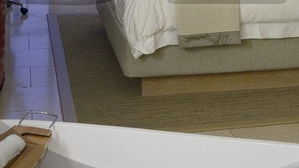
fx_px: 690
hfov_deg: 24.4
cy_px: -136
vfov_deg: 12.6
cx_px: 187
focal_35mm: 87
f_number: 5.6
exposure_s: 1/20
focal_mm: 18
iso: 800
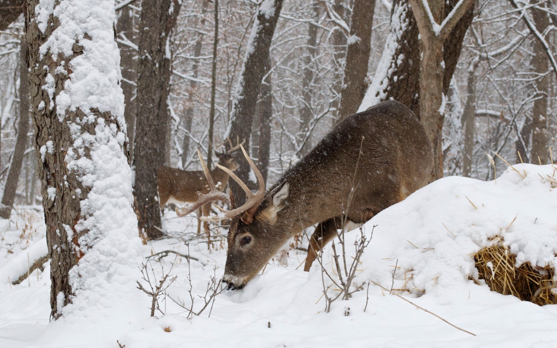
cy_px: 172
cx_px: 280
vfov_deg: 15.3
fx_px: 1298
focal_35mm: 86
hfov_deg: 24.2
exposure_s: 1/200
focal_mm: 55
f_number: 10
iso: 400
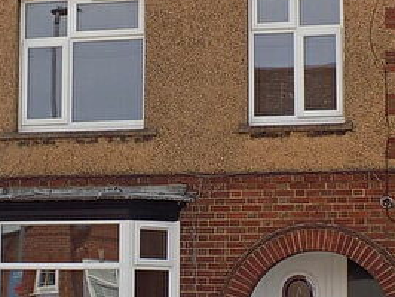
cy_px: 166
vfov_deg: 12.3
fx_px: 1382
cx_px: 126
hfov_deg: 16.2
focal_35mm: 121
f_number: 3.7
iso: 80
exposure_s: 1/500
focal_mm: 8.1
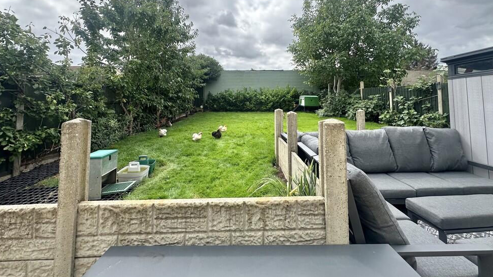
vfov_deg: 65.1
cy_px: 90
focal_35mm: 16
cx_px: 252
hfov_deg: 99.4
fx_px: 209
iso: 40
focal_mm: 2.22
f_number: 2.2
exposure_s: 1/1435
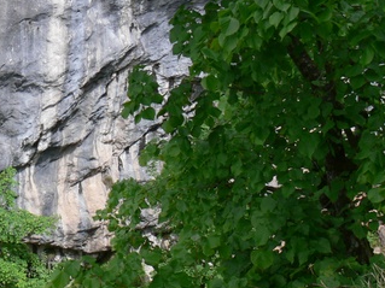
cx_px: -63
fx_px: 967
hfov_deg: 21.1
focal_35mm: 87
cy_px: 76
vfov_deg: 16.9
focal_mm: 7.4
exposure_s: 1/160
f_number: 5.6
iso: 80
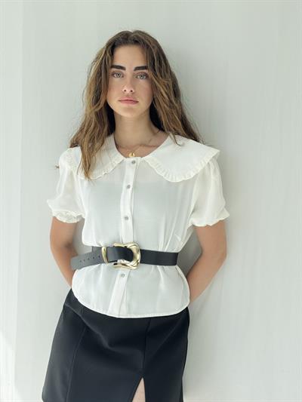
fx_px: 558
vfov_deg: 39.6
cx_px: 151
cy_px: 201
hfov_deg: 30.3
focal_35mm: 48
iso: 64
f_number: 1.78
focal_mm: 6.76
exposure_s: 1/747
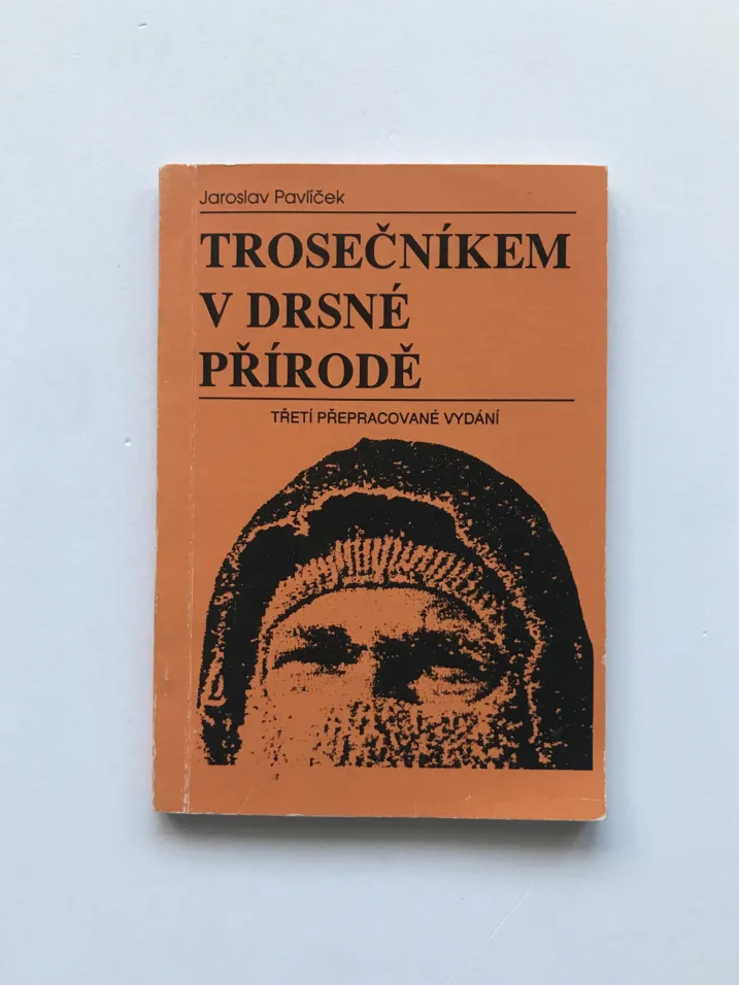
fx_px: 854
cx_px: 360
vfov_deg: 60.0
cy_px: 500
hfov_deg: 46.8
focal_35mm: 30
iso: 25
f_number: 1.8
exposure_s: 1/30
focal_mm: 3.99
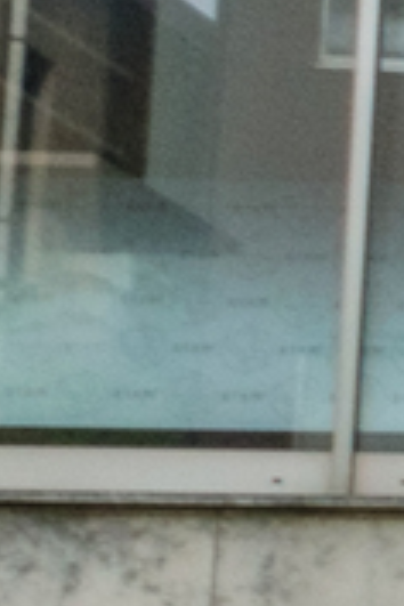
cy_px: 912
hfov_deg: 3.6
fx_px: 4561
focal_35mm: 271
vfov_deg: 7.5
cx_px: 3146
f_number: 20
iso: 320
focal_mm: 16
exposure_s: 1/8
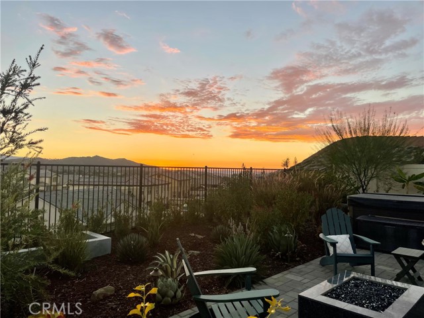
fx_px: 318
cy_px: 159
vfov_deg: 53.1
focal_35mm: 26
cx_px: 212
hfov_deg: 67.3
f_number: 1.6
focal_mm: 4.2
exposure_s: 1/523
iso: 32
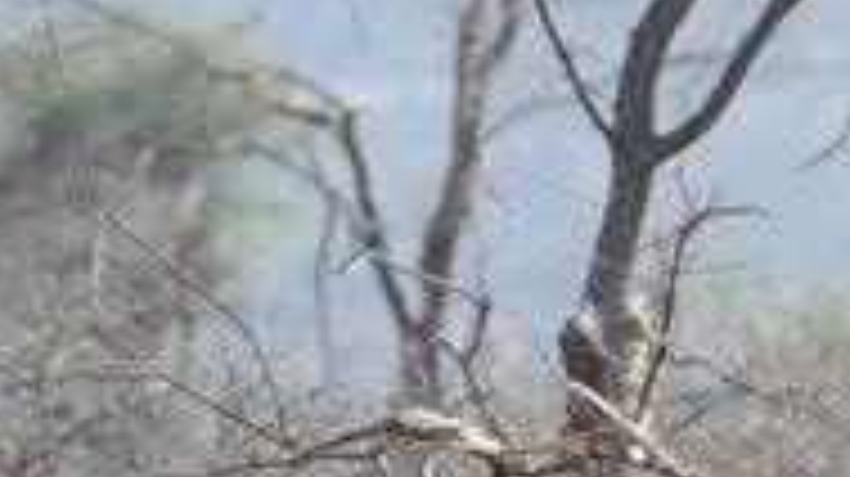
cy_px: 776
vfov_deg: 1.0
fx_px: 26194
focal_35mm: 1163
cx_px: 1025
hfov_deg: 1.9
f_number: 5.3
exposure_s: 1/500
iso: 400
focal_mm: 200
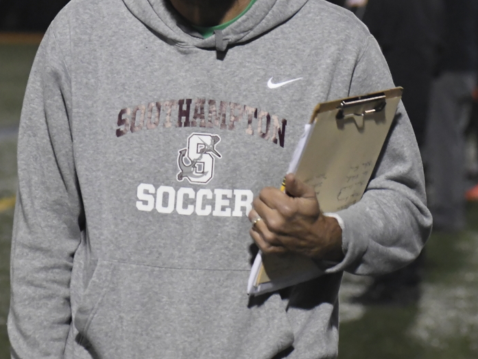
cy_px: 84
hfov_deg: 5.5
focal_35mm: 360
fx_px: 4972
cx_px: 261
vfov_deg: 4.1
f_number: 4.8
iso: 5000
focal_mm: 116
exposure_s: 1/500
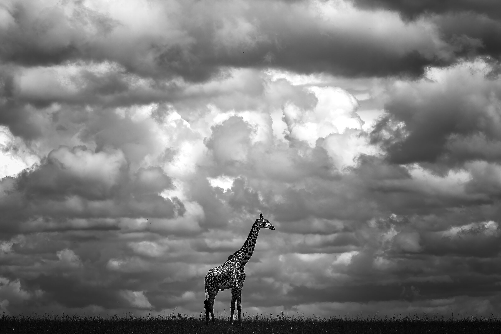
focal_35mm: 300
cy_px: 167
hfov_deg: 6.9
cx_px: 250
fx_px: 4175
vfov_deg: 4.6
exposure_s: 1/2500
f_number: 6.3
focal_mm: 200
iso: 160
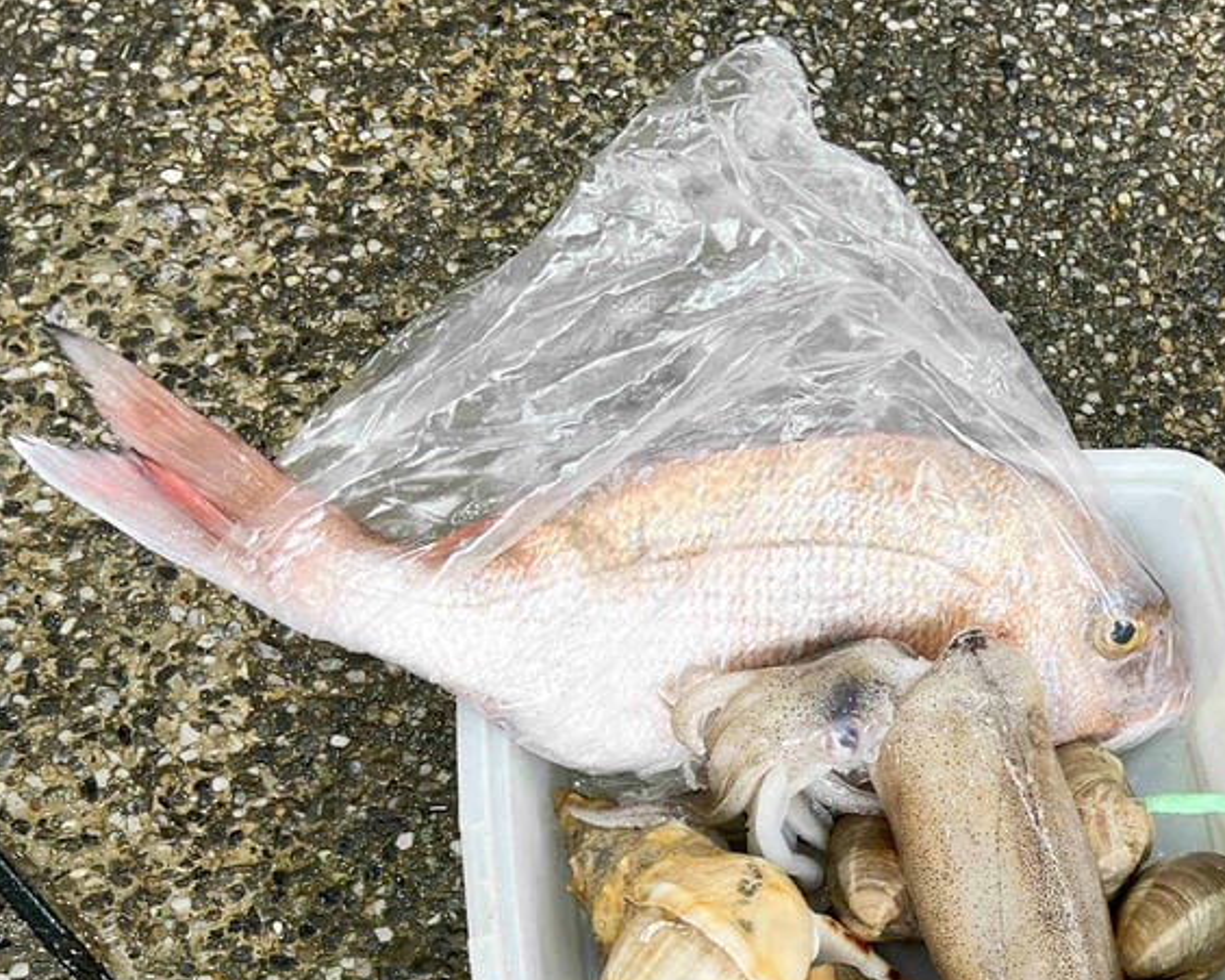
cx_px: 1197
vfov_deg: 27.2
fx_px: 1957
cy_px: 871
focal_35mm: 54
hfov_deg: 32.3
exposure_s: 1/191
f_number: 1.5
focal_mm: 5.7
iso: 40
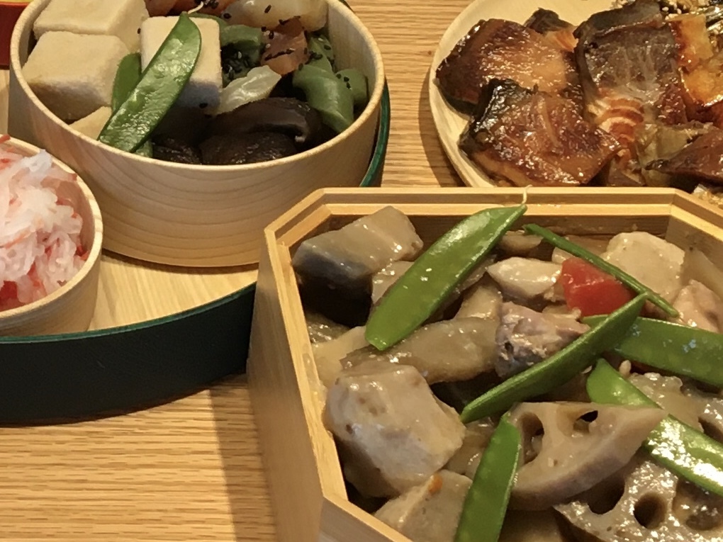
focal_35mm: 29
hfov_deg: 61.7
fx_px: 606
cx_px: 362
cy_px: 271
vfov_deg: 48.2
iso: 64
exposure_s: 1/30
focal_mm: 4.15
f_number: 2.2
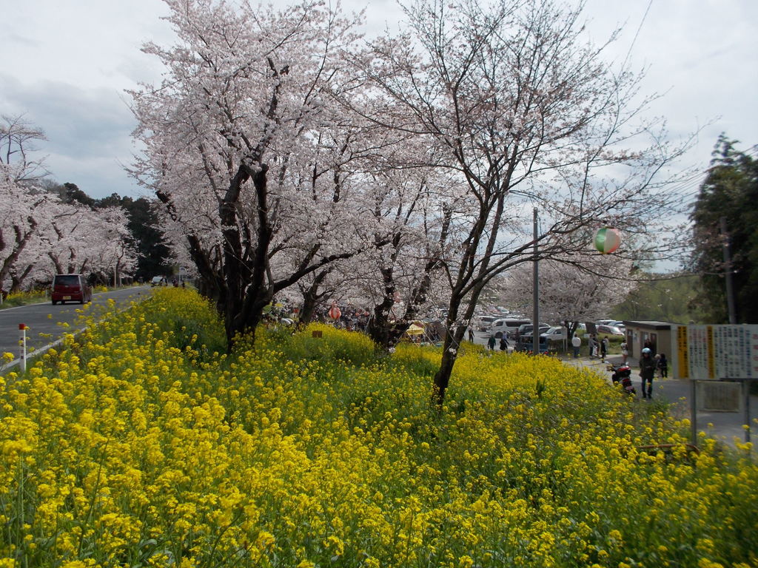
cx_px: 379
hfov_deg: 61.7
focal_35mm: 29
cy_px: 284
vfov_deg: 48.2
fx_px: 635
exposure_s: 1/800
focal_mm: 4.1
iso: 80
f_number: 3.3
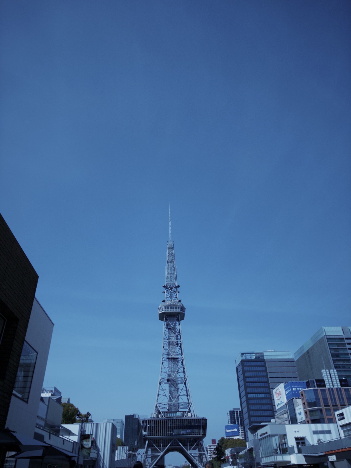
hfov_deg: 53.1
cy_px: 234
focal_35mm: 26
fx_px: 352
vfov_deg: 67.3
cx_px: 176
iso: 50
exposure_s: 1/13889
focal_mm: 5.96
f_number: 1.6
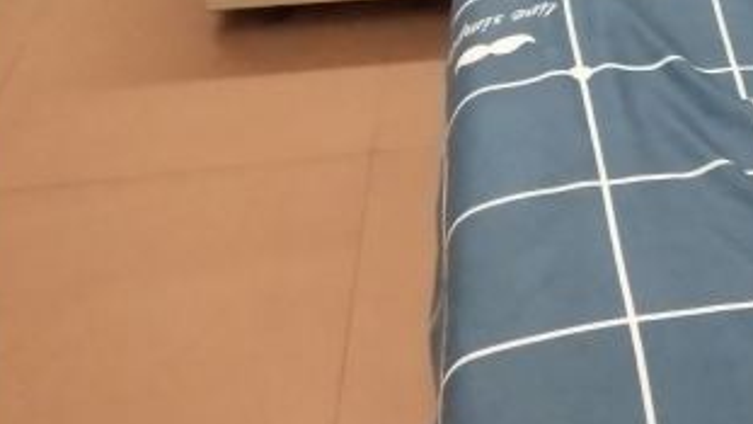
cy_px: -187
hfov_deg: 22.9
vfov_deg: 13.6
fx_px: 1677
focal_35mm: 84
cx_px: 942
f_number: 1.8
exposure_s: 1/33.3
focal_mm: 3.95
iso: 557
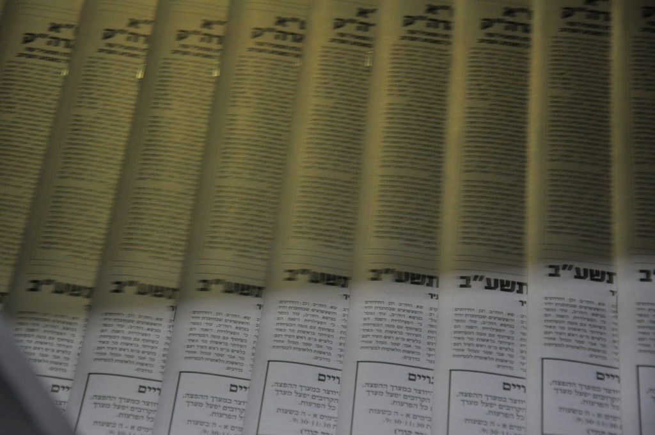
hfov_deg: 18.2
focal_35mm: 112
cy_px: 218
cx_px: 328
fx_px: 2044
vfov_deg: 12.1
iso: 800
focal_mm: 75
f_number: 5.3
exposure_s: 1/60
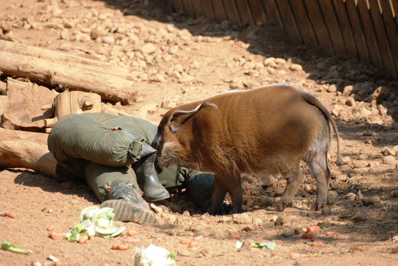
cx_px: 199
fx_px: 4483
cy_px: 133
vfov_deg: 3.4
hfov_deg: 5.1
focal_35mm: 405
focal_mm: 270
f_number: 5.6
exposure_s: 1/500
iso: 220
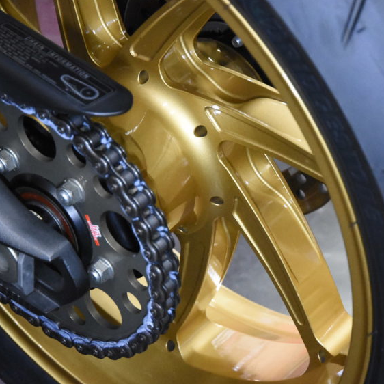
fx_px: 1343
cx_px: 238
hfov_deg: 16.3
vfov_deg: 16.3
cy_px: 225
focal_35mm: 107
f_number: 5
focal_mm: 46
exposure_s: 1/80
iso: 7200
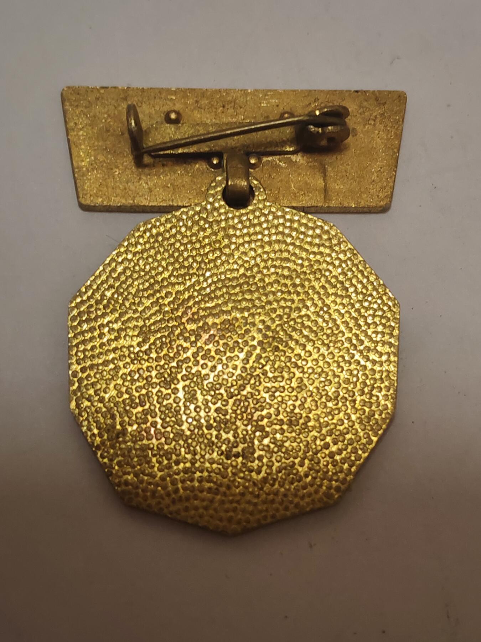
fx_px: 1260
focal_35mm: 68
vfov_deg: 28.6
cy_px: 321
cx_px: 240
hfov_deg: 21.6
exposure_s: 1/50
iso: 200
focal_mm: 5.52
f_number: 1.95
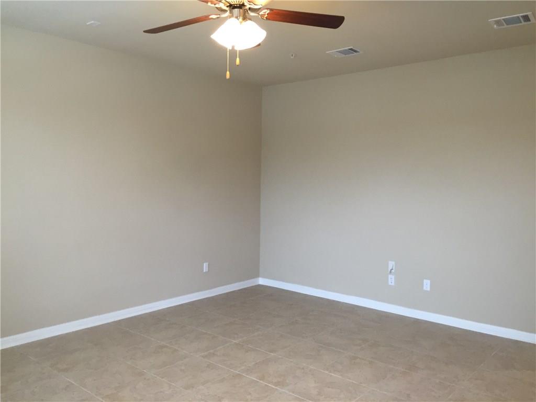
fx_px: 449
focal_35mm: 29
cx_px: 268
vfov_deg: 48.2
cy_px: 201
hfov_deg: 61.7
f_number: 2.2
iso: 40
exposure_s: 1/30
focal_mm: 4.15
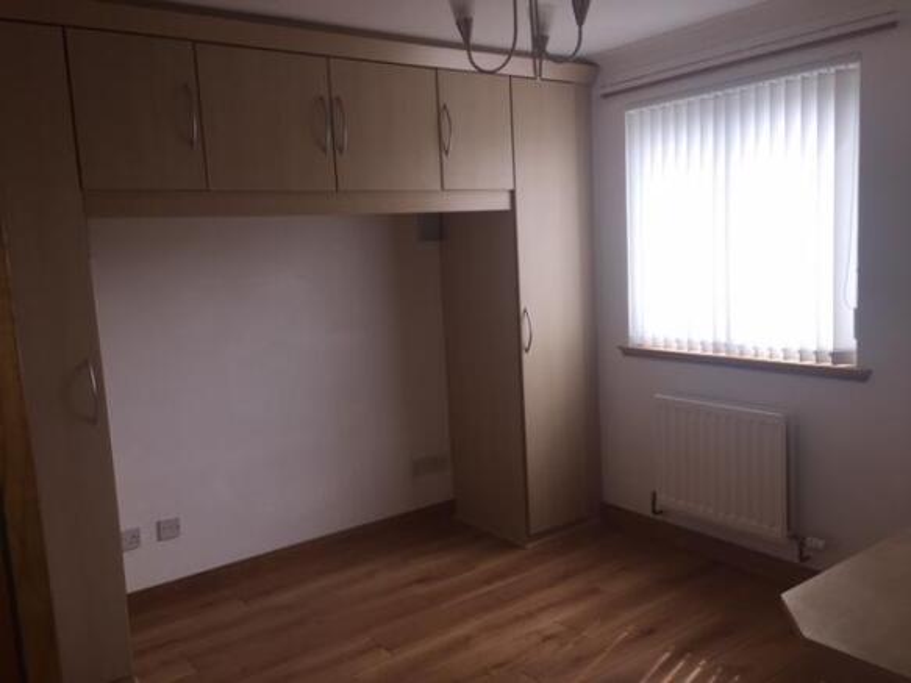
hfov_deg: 61.7
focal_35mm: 29
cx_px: 456
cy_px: 342
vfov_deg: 48.2
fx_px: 763
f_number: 2.2
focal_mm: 4.15
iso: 32
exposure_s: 1/113
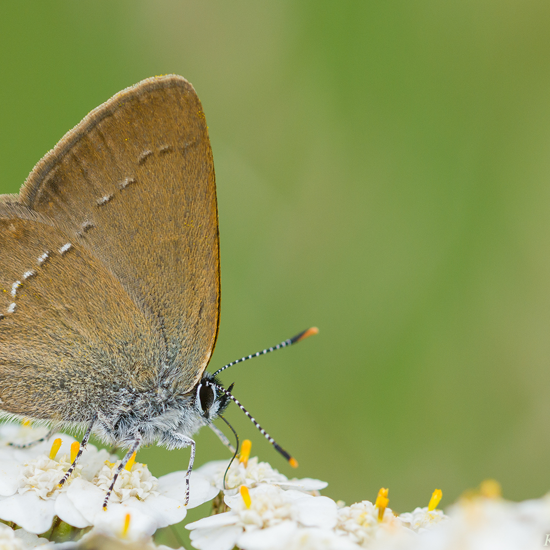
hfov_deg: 6.8
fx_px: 4602
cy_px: 274
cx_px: 210
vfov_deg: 6.8
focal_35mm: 256
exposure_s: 1/250
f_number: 8
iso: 500
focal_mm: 200
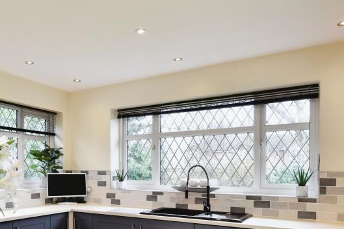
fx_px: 296
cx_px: 118
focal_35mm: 31
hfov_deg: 59.0
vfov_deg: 41.3
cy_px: 168
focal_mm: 16
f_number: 7.1
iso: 500
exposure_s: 1/40
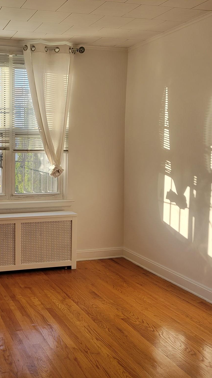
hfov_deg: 29.7
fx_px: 380
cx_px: 14
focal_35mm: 38
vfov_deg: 52.8
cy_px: 188
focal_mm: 5.4
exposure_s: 1/148
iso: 40
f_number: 1.8
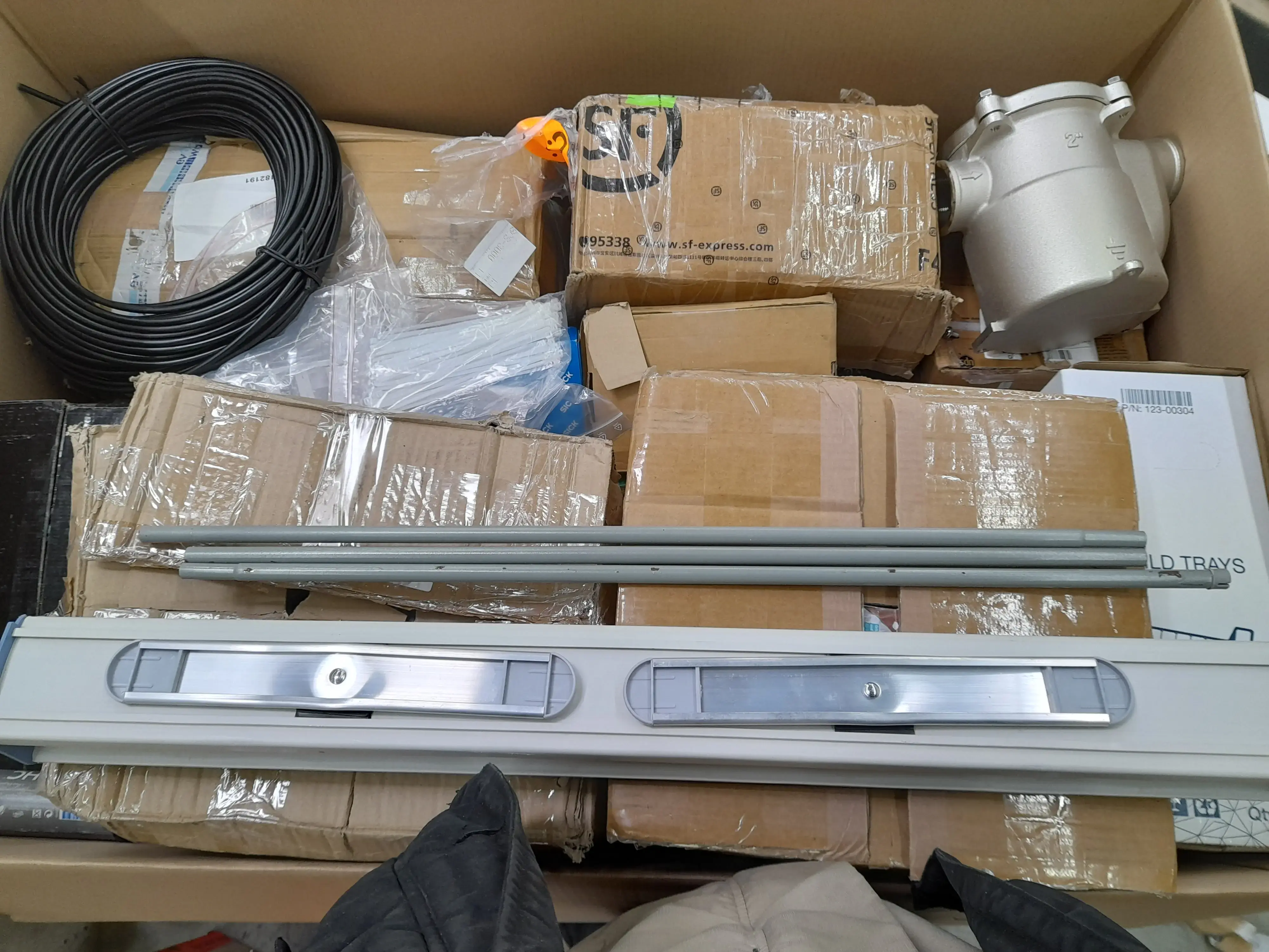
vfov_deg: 54.9
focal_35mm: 25
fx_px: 916
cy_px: 476
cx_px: 634
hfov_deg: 69.4
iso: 125
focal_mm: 4.6
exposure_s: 1/50
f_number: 2
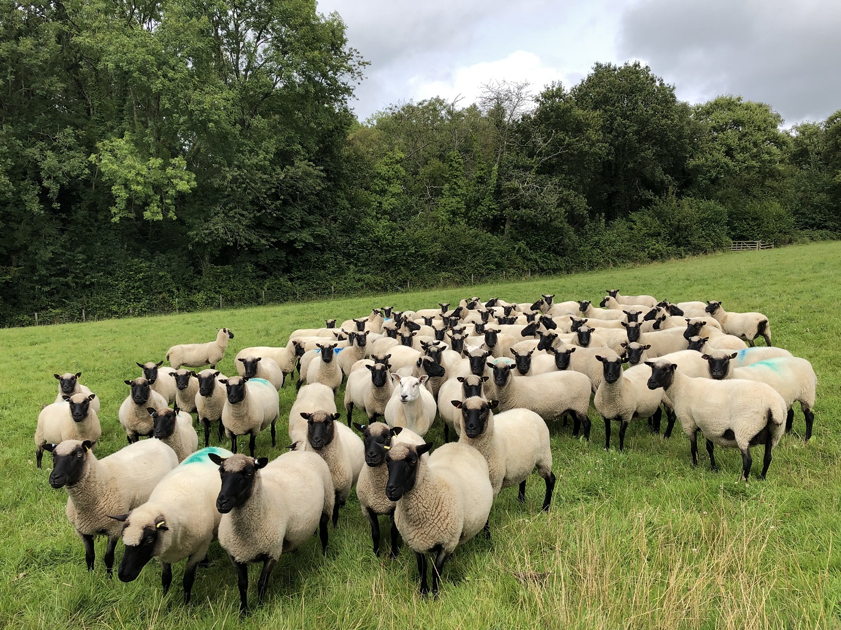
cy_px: 319
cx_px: 423
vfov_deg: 48.2
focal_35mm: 29
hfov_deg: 61.7
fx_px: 705
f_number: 1.8
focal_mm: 4
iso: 20
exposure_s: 1/1333
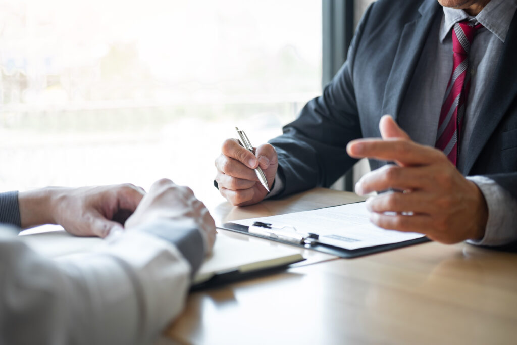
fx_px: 761
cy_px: 172
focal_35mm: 53
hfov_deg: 37.5
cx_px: 258
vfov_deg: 25.5
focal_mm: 35
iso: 200
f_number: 2
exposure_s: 1/200
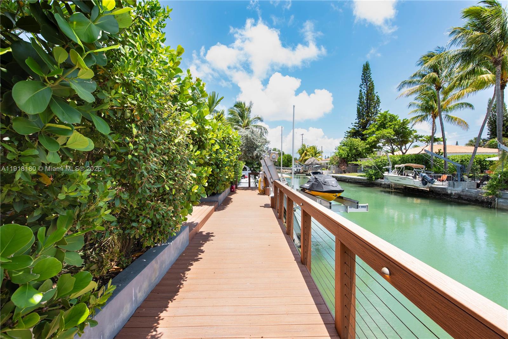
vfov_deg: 81.2
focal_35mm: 14
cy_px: 170
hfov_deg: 104.2
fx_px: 198
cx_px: 254
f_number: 9
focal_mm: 14
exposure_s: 1/250
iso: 100
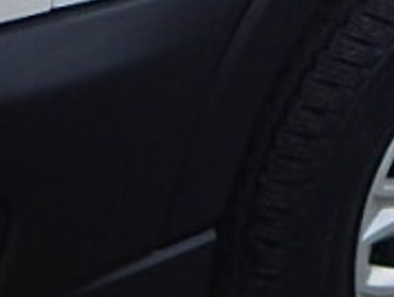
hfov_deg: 12.4
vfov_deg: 8.9
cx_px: 407
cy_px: -319
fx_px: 1791
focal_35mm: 157
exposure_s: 1/250
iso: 125
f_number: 3
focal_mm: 4
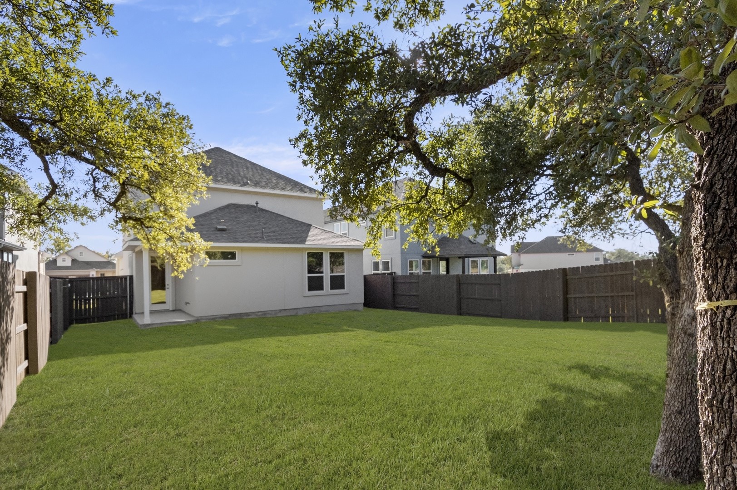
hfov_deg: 53.2
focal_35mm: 36
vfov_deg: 36.8
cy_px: 245
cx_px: 368
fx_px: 737
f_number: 8
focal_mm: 24
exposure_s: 1/1000
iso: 400
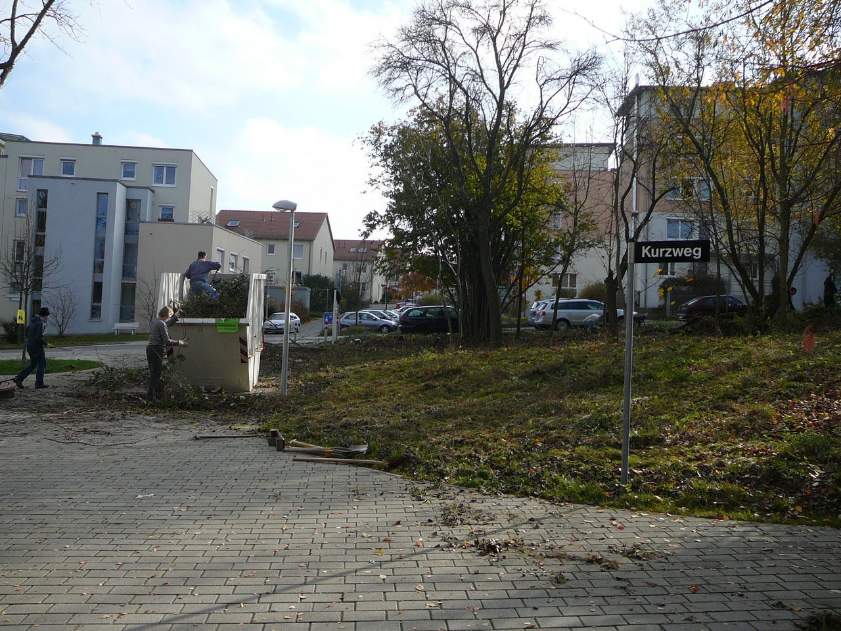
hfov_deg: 52.6
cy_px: 316
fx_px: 850
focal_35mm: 35
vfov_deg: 40.7
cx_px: 420
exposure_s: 1/800
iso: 80
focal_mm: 5.2
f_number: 2.8
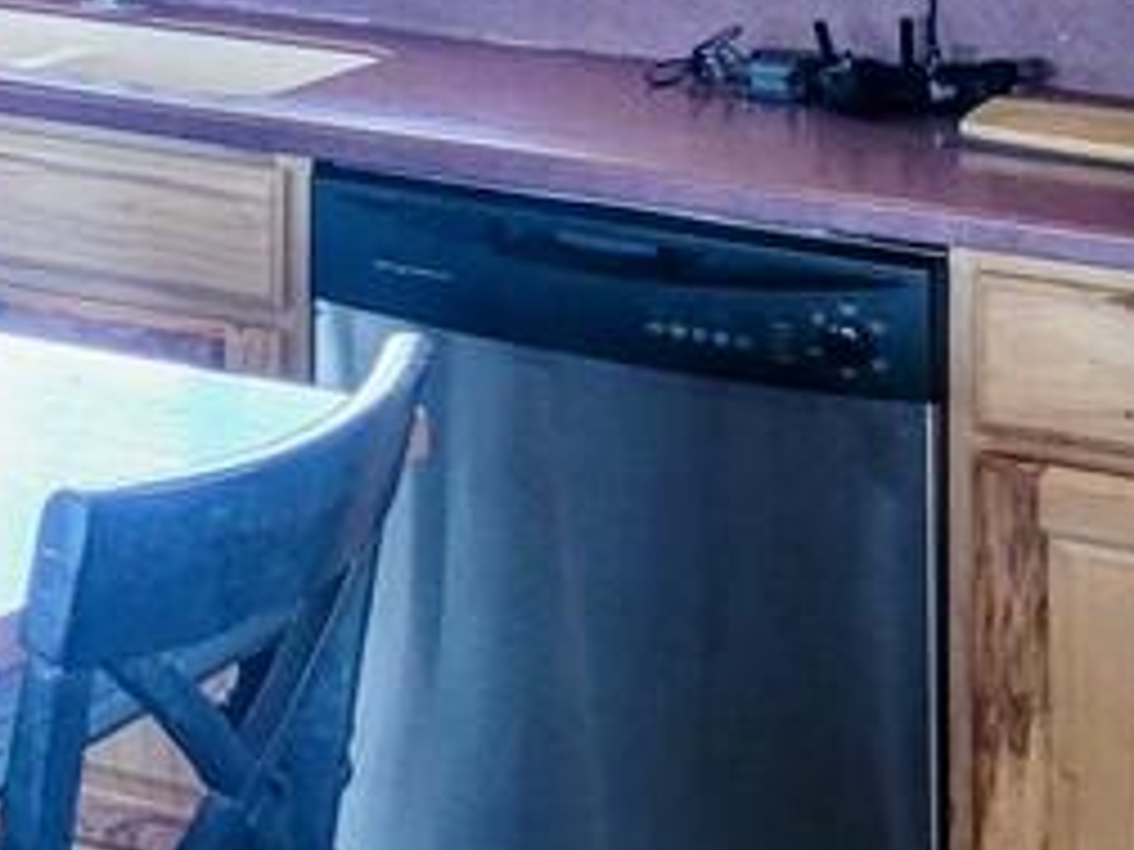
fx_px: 4062
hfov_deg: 14.6
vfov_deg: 11.2
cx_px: -675
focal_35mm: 124
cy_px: -670
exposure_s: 1/120
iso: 200
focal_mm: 5.4
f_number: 1.8
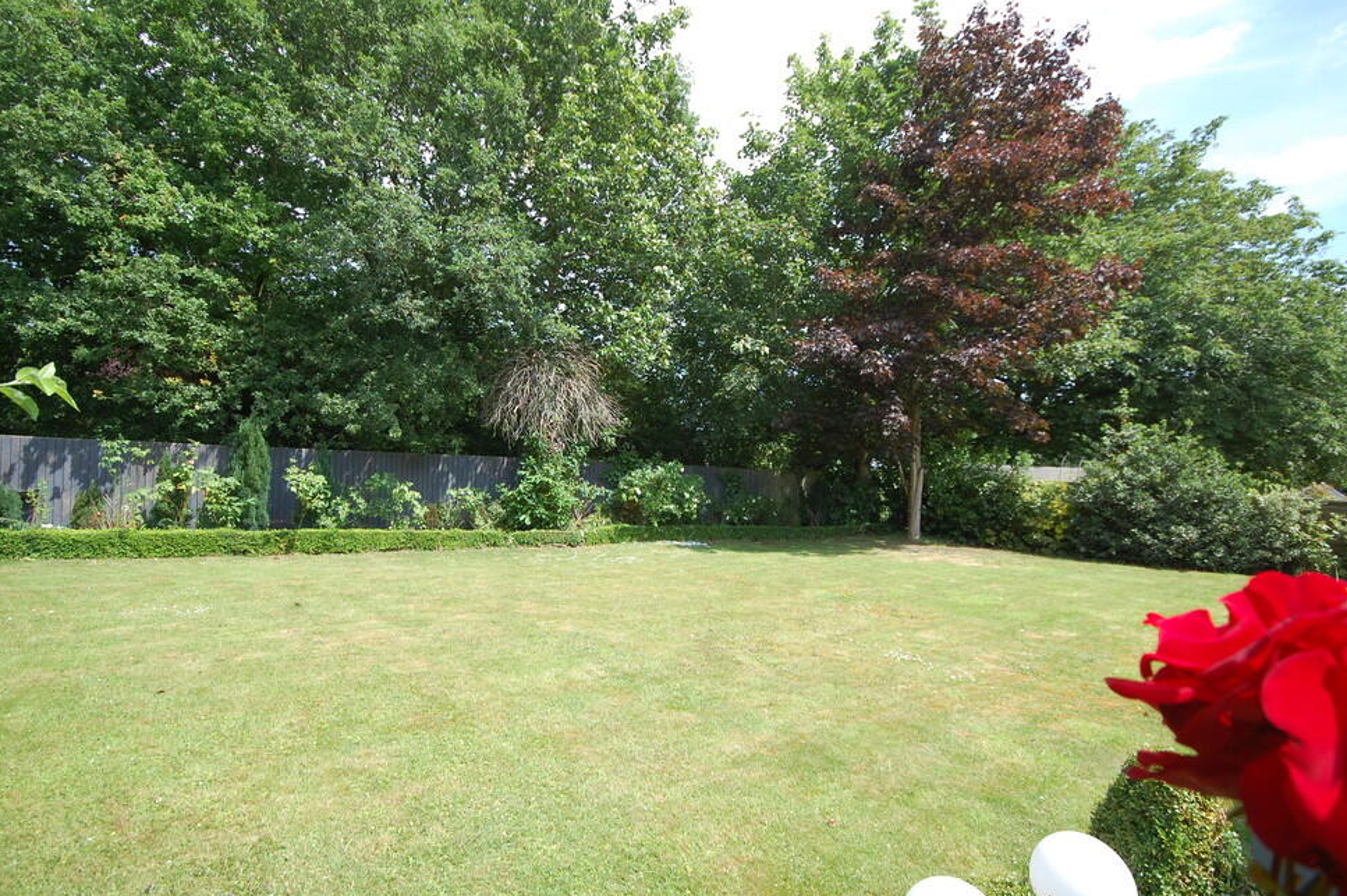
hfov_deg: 89.2
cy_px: 437
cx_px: 644
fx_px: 683
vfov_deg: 66.5
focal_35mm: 18
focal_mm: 11.5
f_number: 7.1
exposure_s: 1/200
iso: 200
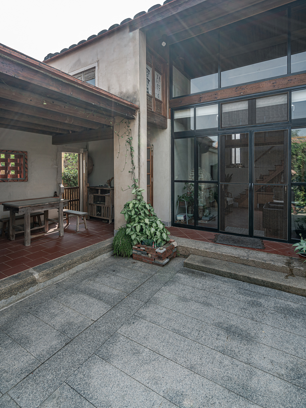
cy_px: 173
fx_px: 212
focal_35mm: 18
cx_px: 153
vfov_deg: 87.1
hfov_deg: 71.6
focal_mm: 16
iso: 160
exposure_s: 1/160
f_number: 5.6
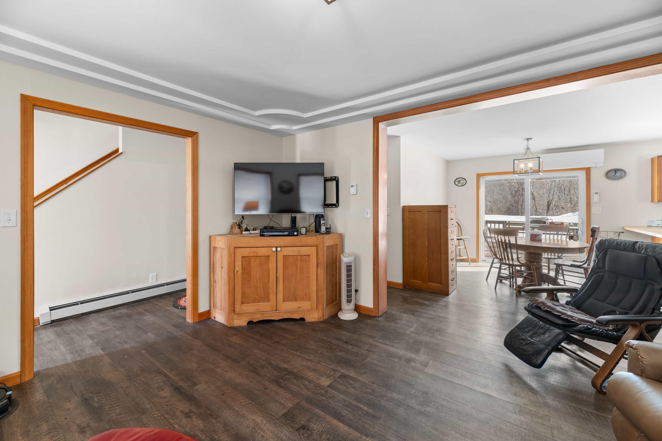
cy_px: 220
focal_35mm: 14
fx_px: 257
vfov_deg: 81.1
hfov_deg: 104.3
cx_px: 331
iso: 800
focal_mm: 14
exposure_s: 1/13
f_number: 8
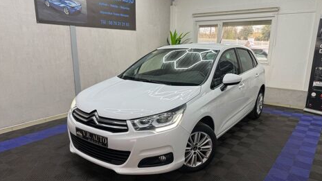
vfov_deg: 42.7
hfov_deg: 69.9
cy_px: 105
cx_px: 159
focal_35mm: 27
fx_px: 230
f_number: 1.78
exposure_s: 1/100
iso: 80
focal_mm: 6.76
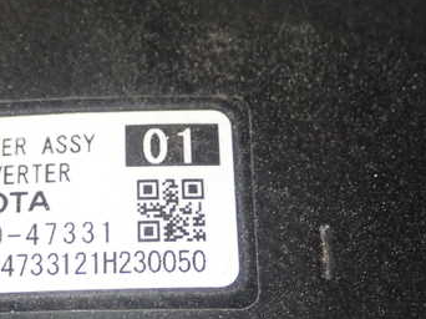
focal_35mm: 86
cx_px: 85
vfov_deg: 17.1
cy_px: 233
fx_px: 1058
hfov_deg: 22.5
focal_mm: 8.99
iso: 500
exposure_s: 1/50
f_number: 3.2
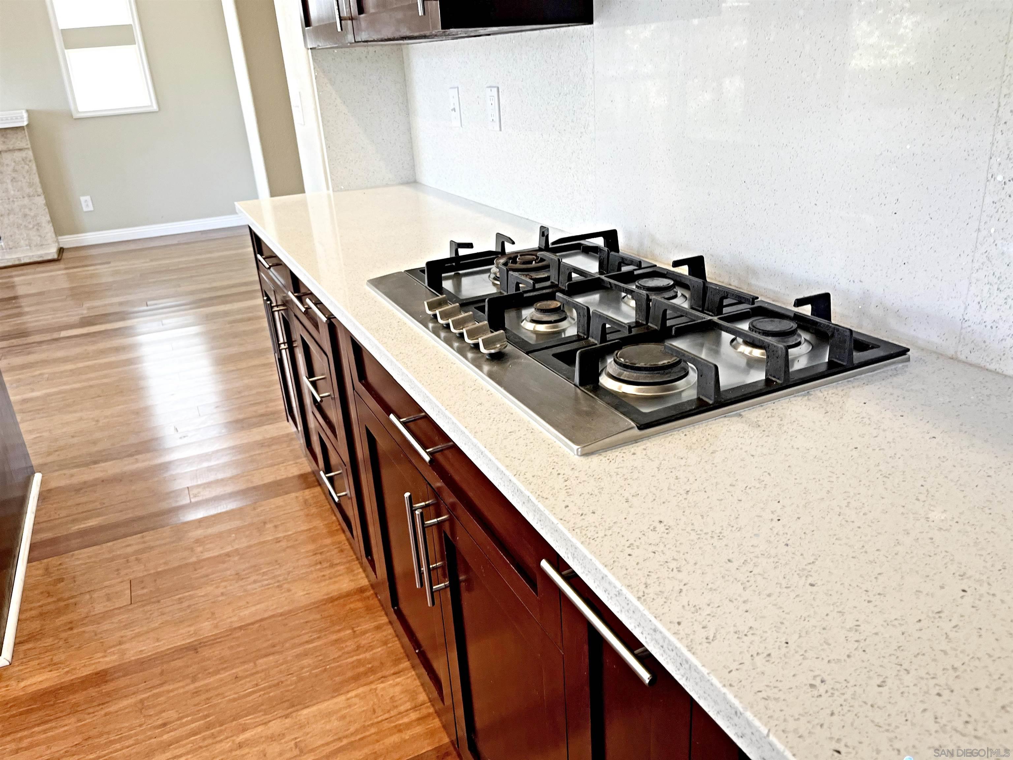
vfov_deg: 53.1
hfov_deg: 67.3
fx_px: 761
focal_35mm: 26
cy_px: 380
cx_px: 506
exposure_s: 1/60
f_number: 1.6
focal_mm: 5.1
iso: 64
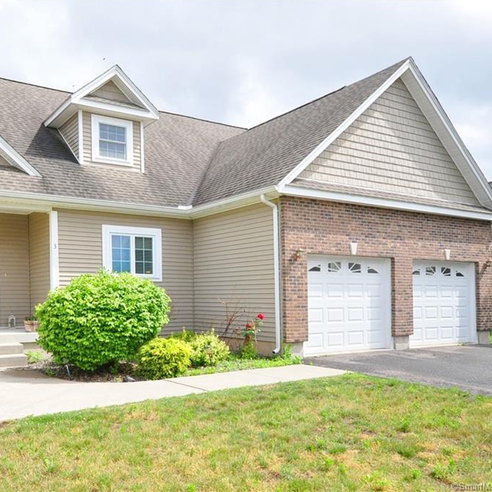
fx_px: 434
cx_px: 178
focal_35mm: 27
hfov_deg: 58.2
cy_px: 245
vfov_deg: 59.1
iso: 800
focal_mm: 14
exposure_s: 1/1250
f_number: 7.1
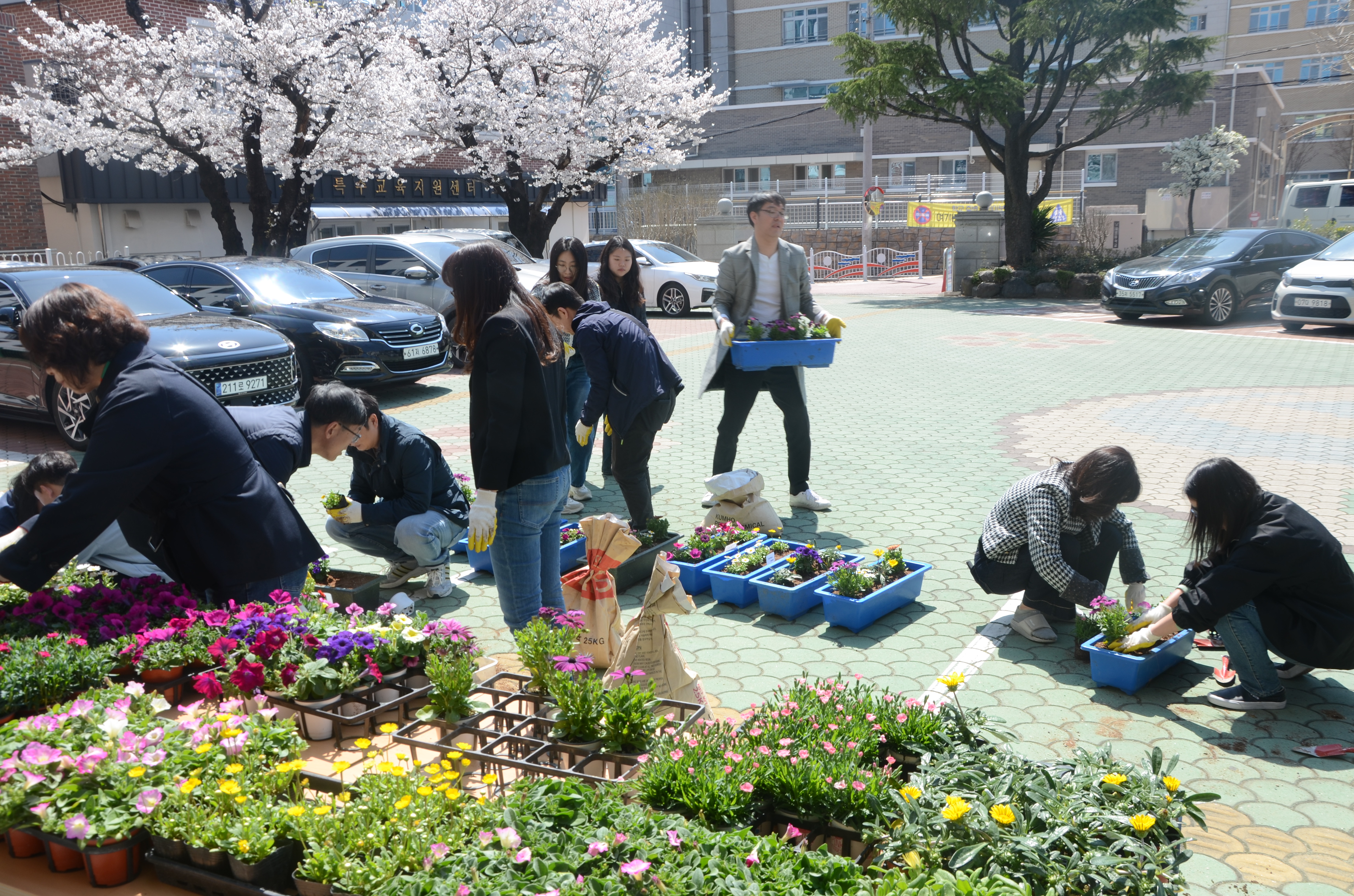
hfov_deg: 59.6
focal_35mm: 32
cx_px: 677
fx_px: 1182
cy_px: 448
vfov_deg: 41.5
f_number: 11
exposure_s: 1/90
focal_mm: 21
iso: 100
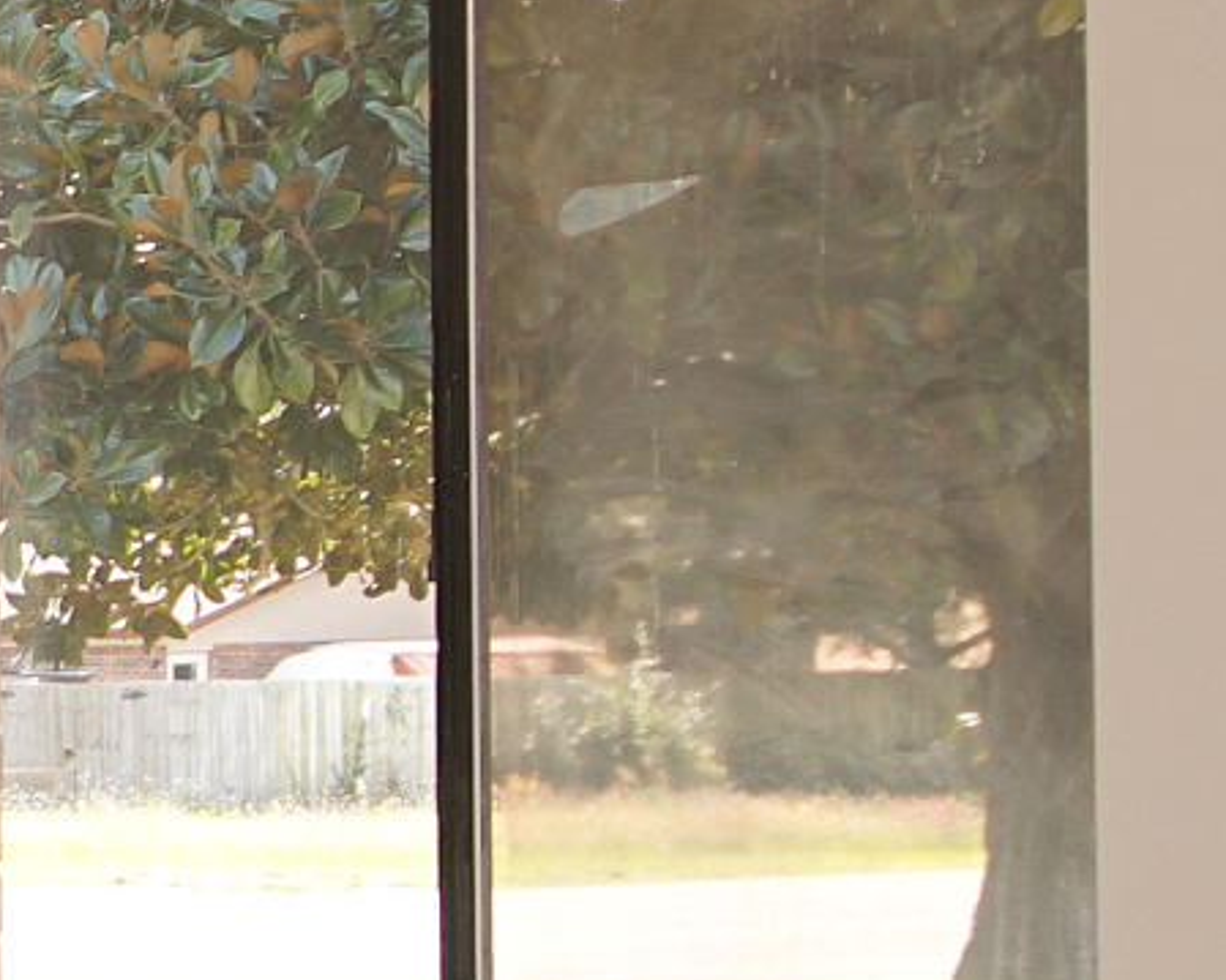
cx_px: -1480
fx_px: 4099
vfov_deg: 13.6
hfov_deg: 13.6
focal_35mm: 113
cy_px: 736
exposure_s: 1/60
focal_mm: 12
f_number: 4.5
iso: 100
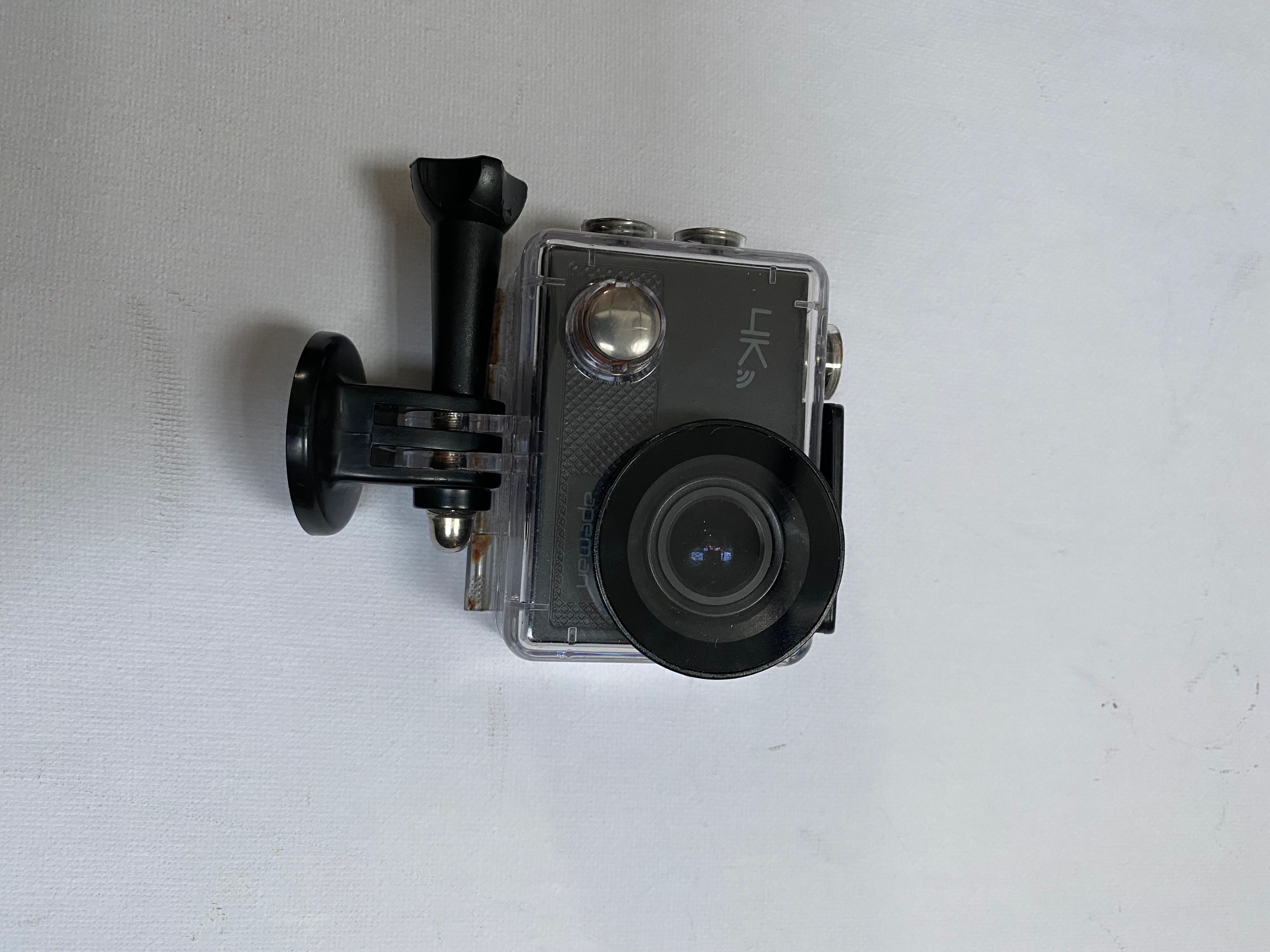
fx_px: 954
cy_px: 476
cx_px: 635
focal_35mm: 26
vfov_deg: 53.1
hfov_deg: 67.3
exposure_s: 1/60
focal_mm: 4.25
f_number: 1.8
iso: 320
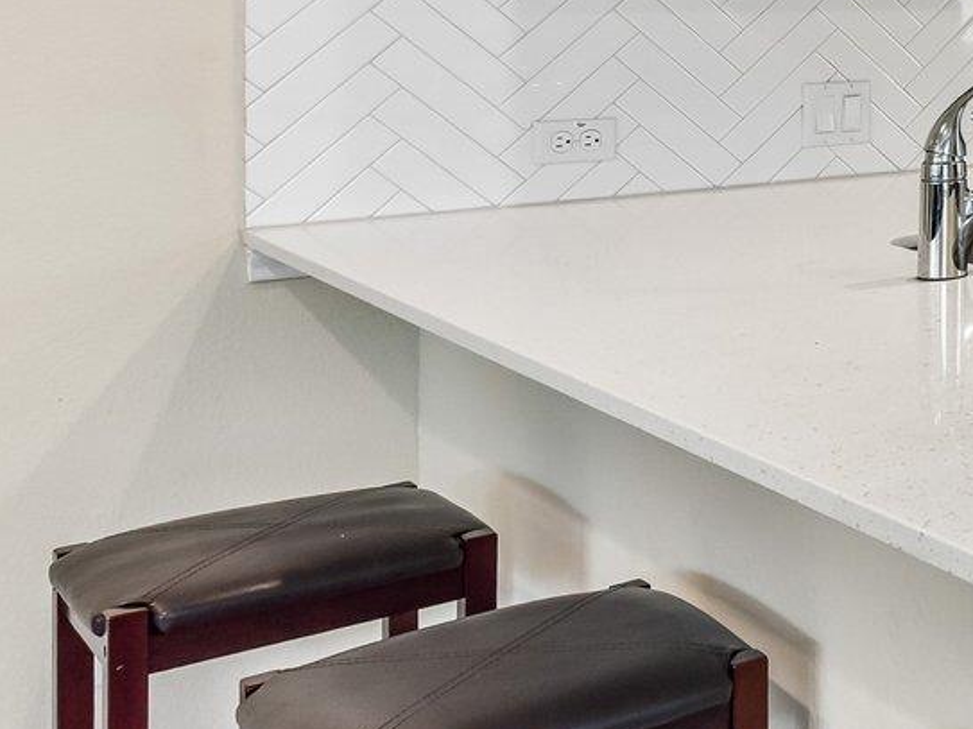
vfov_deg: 23.9
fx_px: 1630
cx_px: 1704
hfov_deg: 22.1
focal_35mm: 58
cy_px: -30
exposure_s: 1/15
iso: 640
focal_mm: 16
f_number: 8
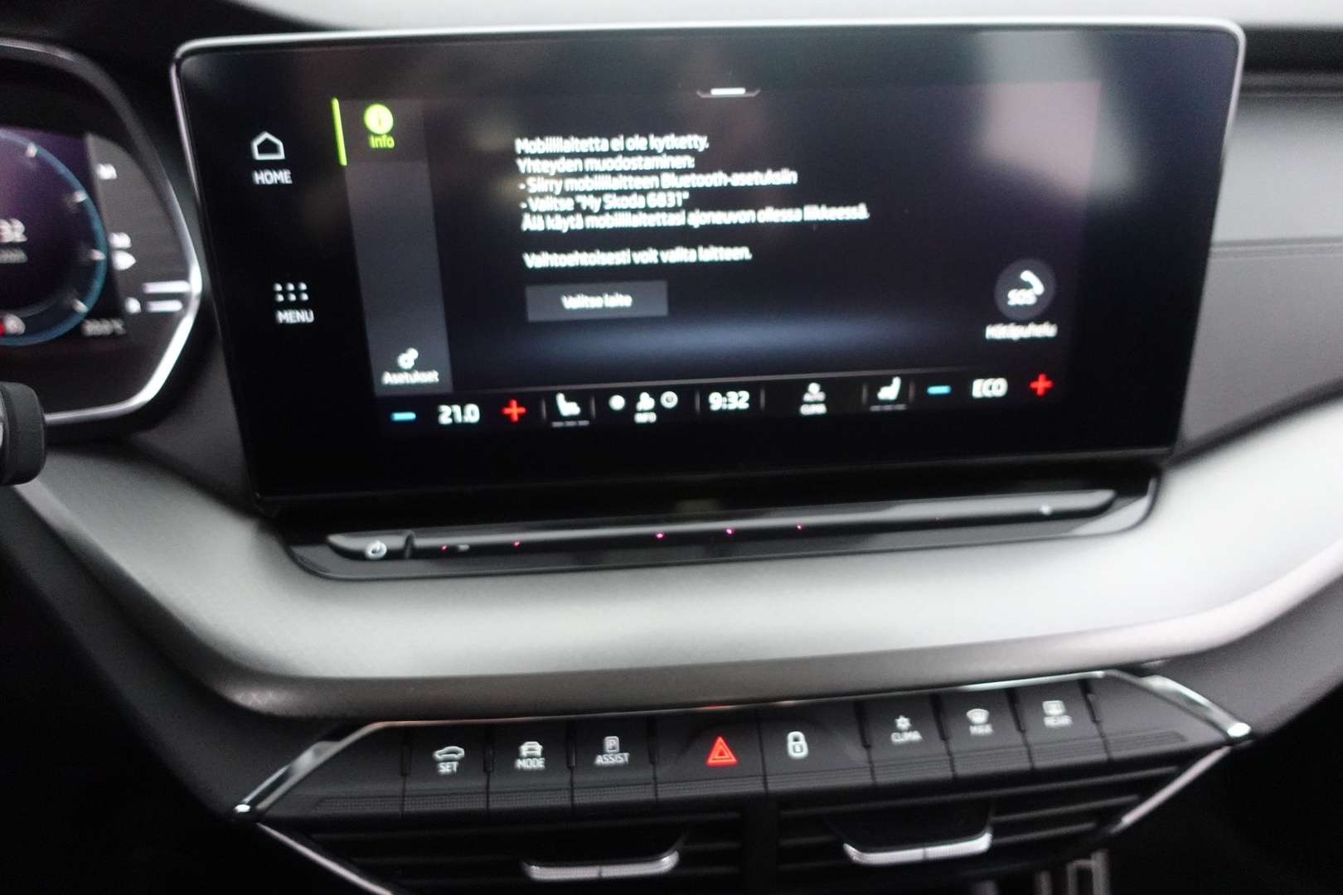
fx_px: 895
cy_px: 448
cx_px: 672
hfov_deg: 73.7
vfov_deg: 53.1
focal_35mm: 24
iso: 3200
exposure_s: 1/50
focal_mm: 9.4
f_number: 1.8
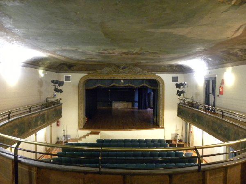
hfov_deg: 67.3
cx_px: 123
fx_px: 185
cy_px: 92
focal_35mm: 26
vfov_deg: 53.1
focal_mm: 4.6
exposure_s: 1/4
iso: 400
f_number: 3.5
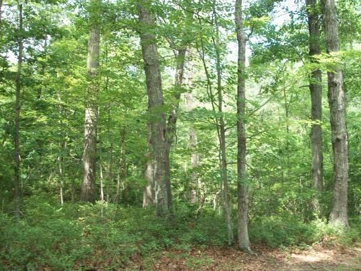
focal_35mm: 40
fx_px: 417
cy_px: 131
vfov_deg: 36.0
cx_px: 216
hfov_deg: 46.5
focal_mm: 5.7
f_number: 2.9
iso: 80
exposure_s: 1/100
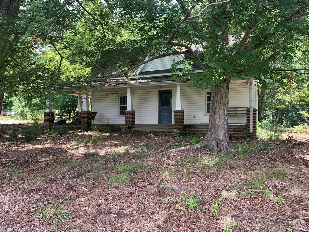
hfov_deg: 67.3
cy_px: 116
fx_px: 232
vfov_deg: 53.1
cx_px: 154
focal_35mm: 26
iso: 25
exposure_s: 1/123
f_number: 1.8
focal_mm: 4.25
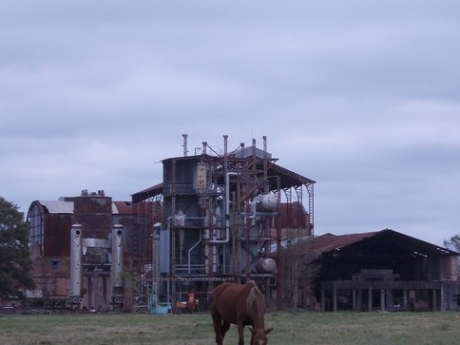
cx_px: 278
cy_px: 217
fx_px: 2020
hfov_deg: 13.0
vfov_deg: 9.8
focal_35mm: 152
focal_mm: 13.6
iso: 80
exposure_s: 1/200
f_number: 5.3
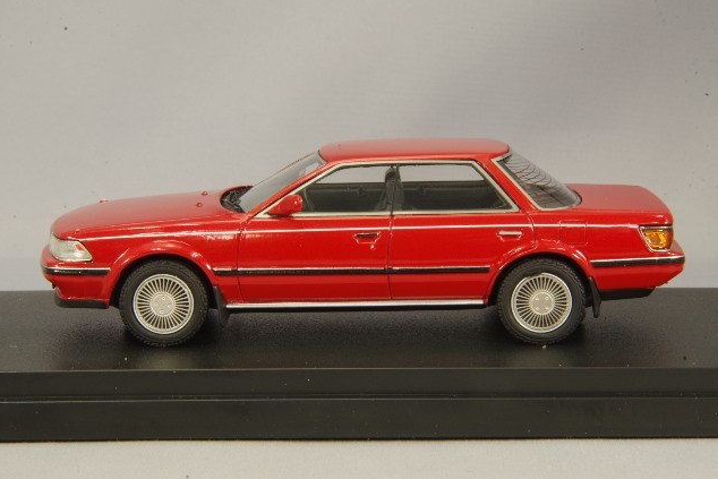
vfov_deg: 12.1
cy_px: 238
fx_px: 2254
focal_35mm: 113
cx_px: 359
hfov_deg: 18.1
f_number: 32
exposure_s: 1/1.25
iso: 400
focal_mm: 75
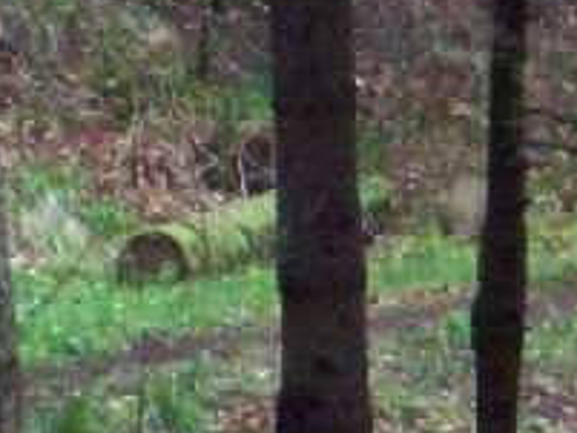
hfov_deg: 4.2
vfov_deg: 3.2
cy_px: 637
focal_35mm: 466
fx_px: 7772
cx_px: -494
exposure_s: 1/125
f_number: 4.4
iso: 400
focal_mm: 19.2
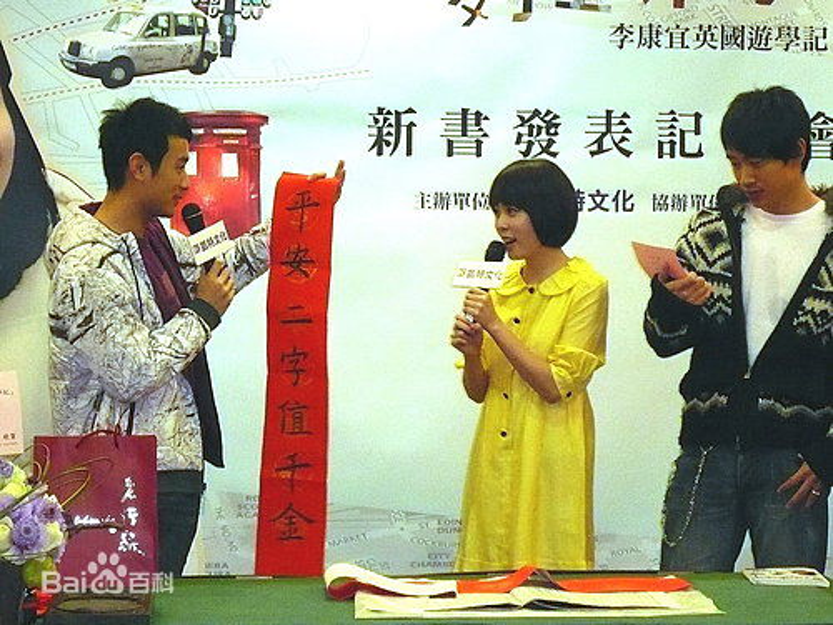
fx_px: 2623
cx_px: 416
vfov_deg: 13.6
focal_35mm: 109
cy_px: 312
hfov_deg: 18.0
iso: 400
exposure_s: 1/30
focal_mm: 12
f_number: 4.5
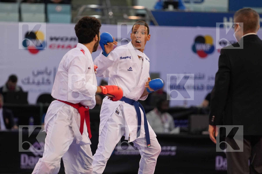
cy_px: 87
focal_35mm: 300
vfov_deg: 4.6
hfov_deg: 6.9
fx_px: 2183
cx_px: 131
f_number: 2.8
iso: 2000
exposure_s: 1/1000
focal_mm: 200
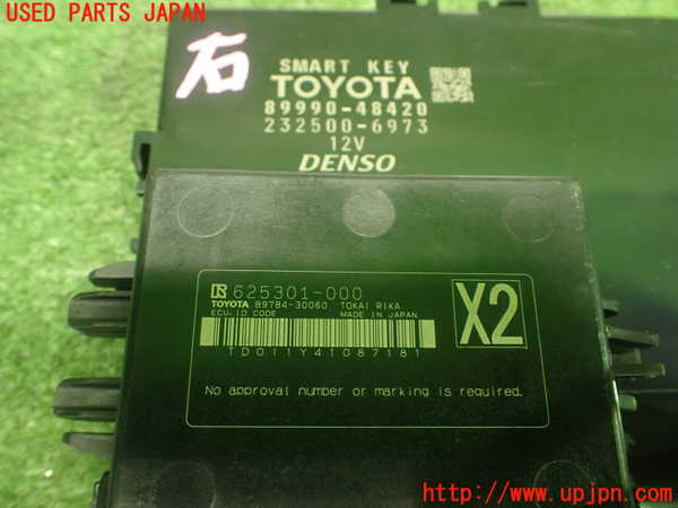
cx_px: 339
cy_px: 254
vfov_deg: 46.8
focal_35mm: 30
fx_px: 588
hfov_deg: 60.0
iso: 800
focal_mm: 5.4
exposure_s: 1/40
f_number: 2.3
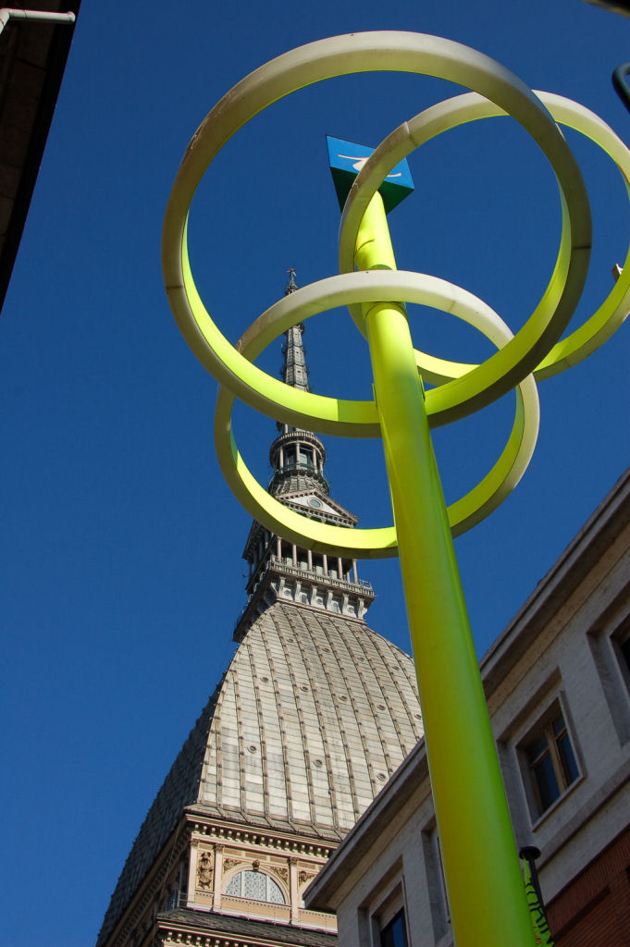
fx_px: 1065
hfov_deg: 33.0
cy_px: 474
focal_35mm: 40
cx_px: 315
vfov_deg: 48.0
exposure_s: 1/400
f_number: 10
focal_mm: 27
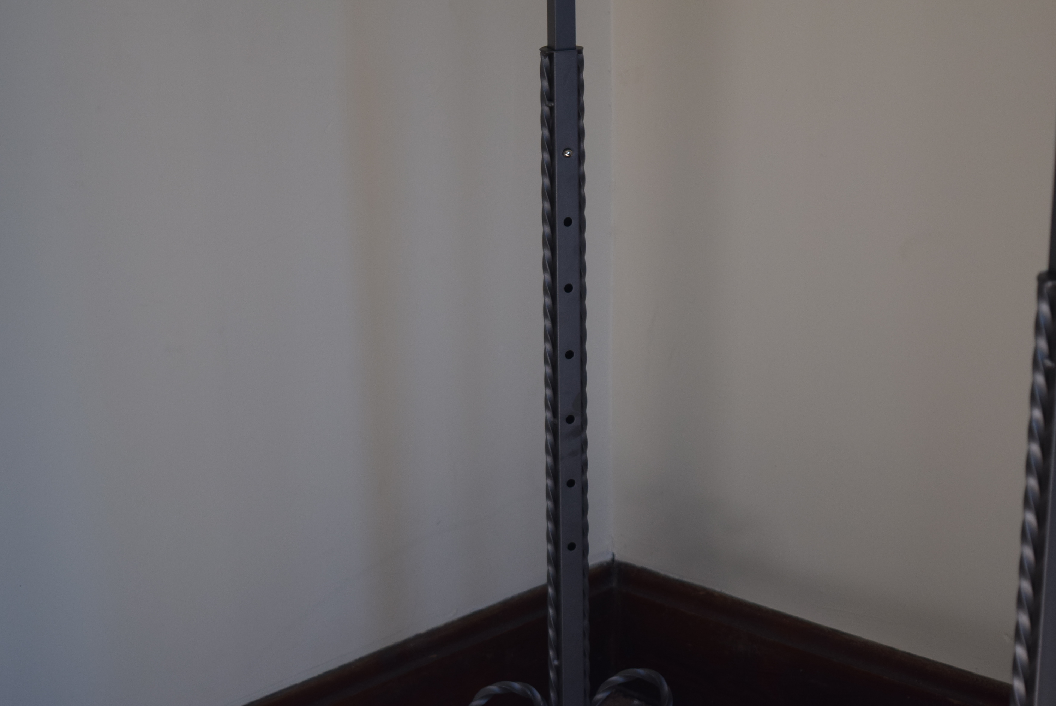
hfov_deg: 24.6
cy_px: 353
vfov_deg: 16.6
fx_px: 2422
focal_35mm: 82
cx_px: 528
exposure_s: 1/200
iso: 800
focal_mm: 55
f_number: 5.6
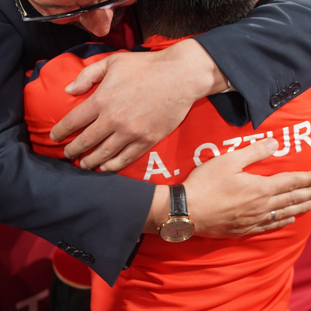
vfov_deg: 33.2
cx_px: 96
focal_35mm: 51
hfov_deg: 33.0
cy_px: 111
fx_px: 518
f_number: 2.8
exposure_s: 1/60
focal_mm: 26
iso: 250
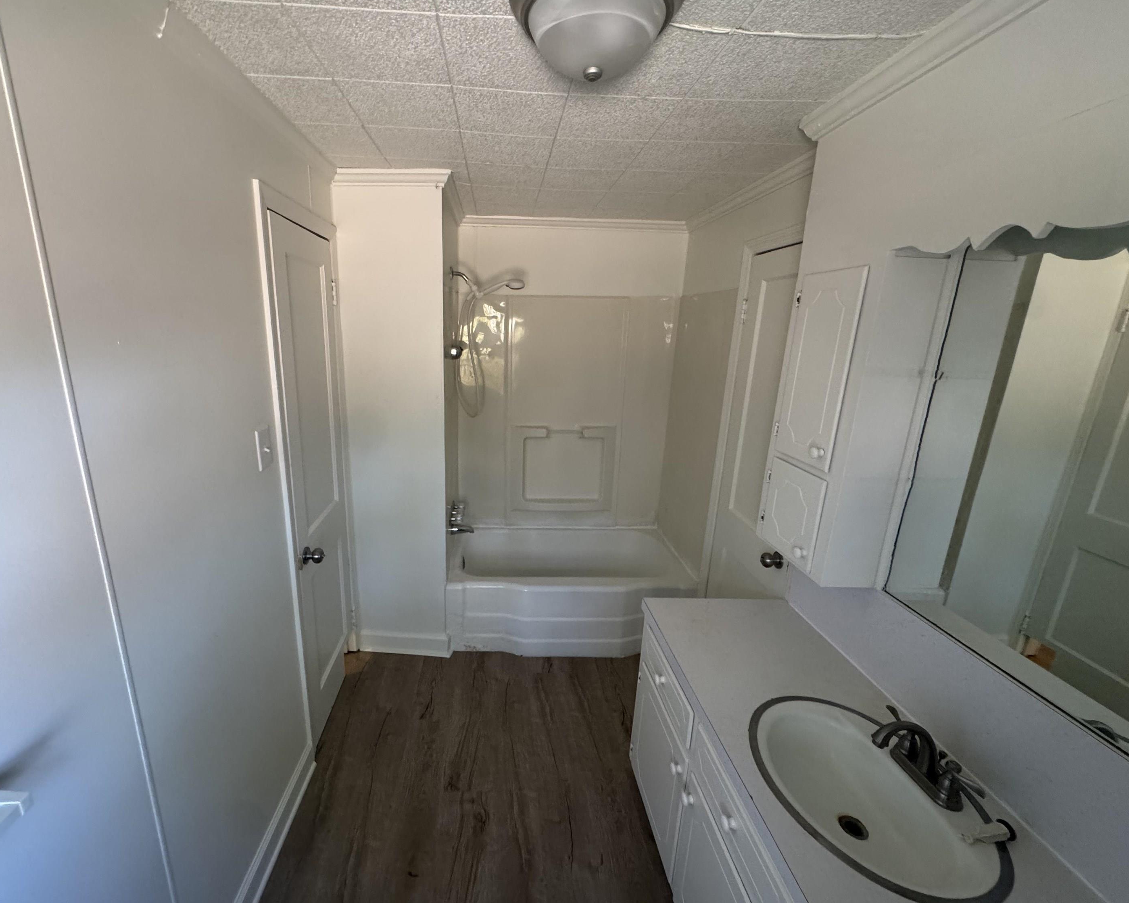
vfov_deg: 84.0
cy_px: 455
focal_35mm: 15
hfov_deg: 96.6
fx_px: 501
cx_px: 518
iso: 320
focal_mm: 2.22
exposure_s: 1/75
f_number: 2.2
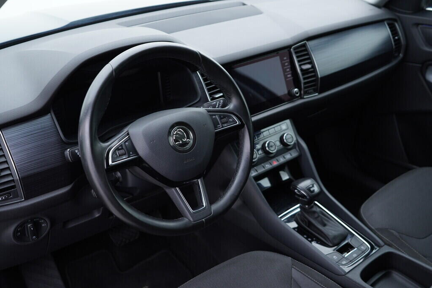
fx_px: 432
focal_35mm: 36
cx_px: 216
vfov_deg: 36.9
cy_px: 144
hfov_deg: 53.1
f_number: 2.8
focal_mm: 24
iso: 200
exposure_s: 1/40
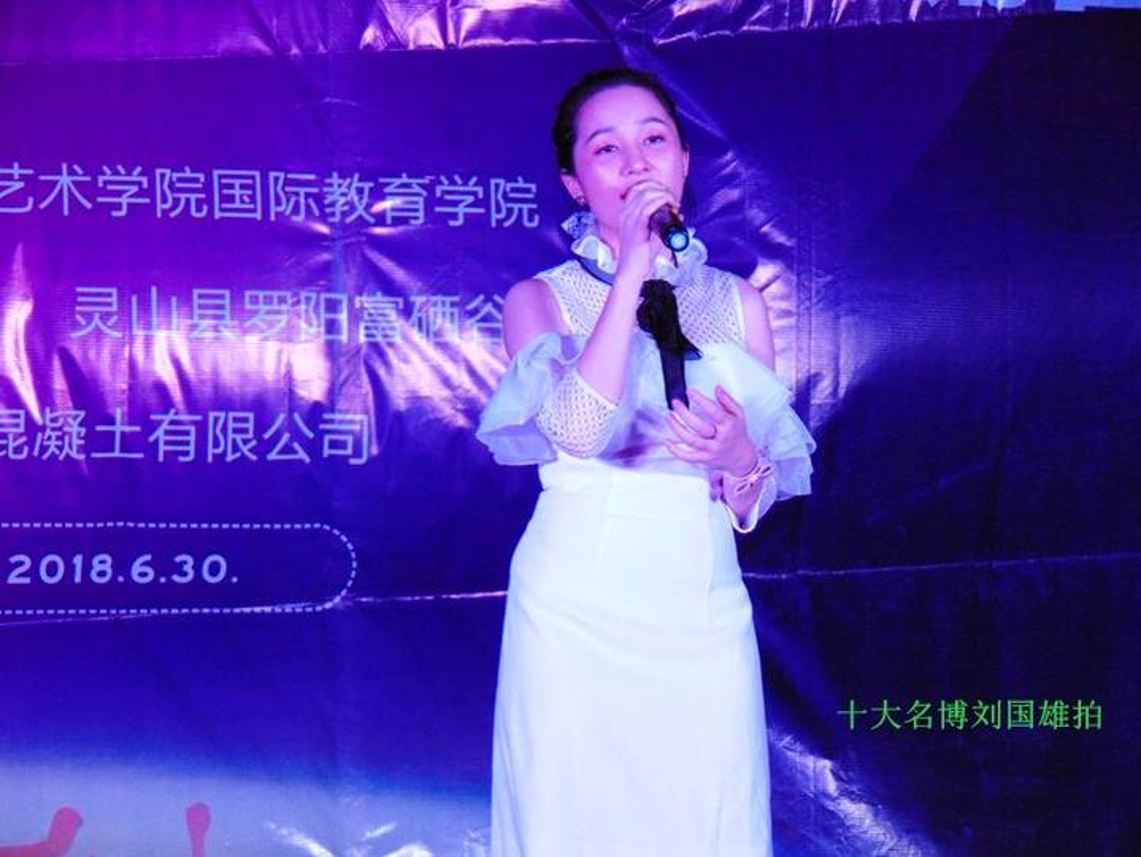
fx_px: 6695
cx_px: 570
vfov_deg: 7.3
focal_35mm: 203
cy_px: 428
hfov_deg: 9.7
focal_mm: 36.4
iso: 320
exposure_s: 1/125
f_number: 4.1
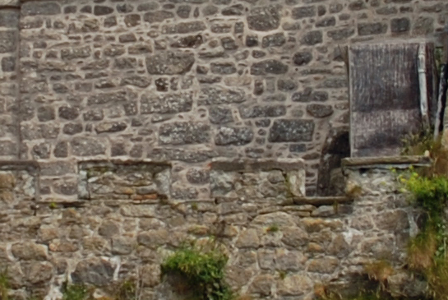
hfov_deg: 10.7
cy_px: 44
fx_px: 2393
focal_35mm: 192
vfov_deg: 7.2
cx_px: 192
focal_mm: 18
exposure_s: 1/250
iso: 100
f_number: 8
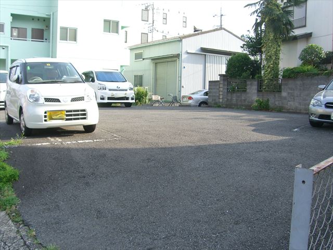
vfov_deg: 37.7
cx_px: 166
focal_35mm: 38
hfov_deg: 49.0
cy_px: 125
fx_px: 366
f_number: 4.3
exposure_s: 1/250
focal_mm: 6.2
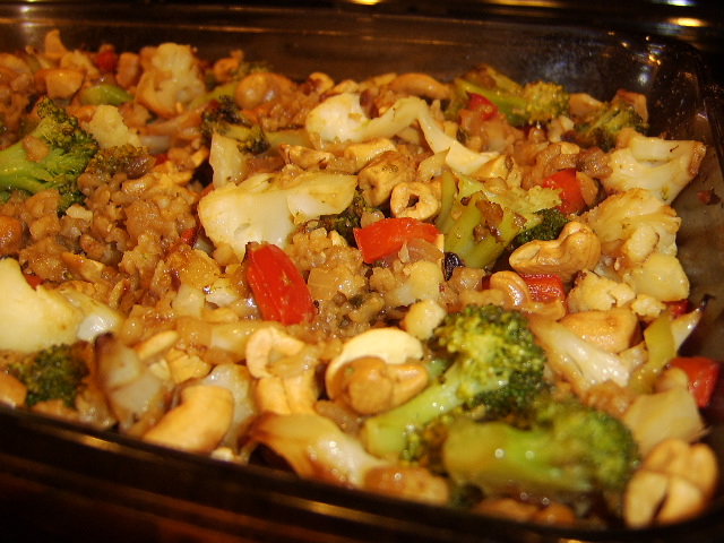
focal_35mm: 31
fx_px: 648
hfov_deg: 58.4
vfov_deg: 45.4
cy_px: 272
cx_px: 362
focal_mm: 8.13
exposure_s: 1/30
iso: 141
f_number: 2.7
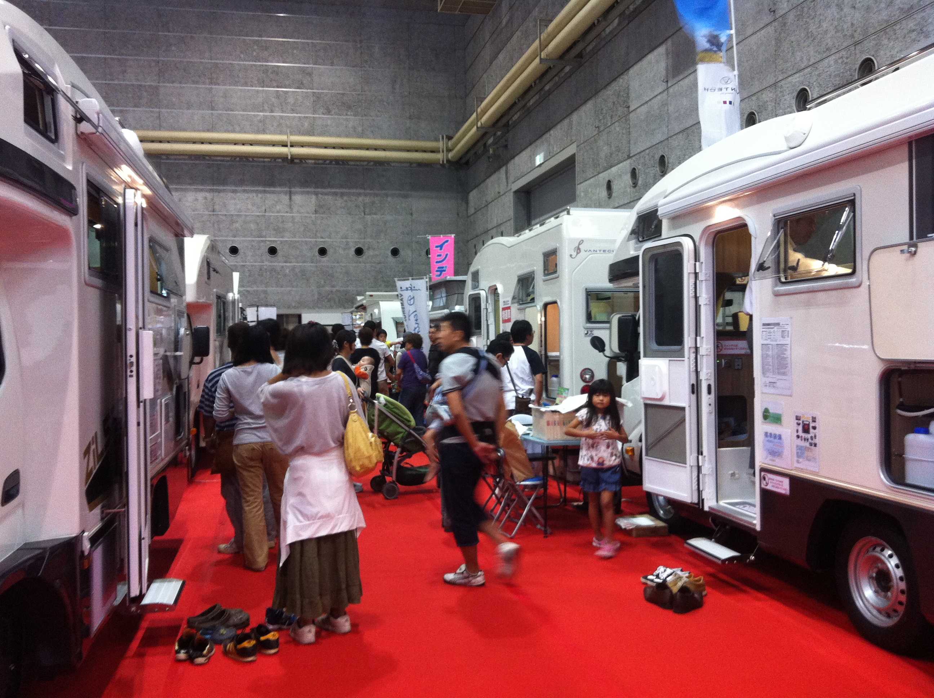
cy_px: 349
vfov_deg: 40.6
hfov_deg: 52.7
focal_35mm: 35
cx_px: 467
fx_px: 943
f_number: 2.8
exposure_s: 1/15
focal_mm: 3.85
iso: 160
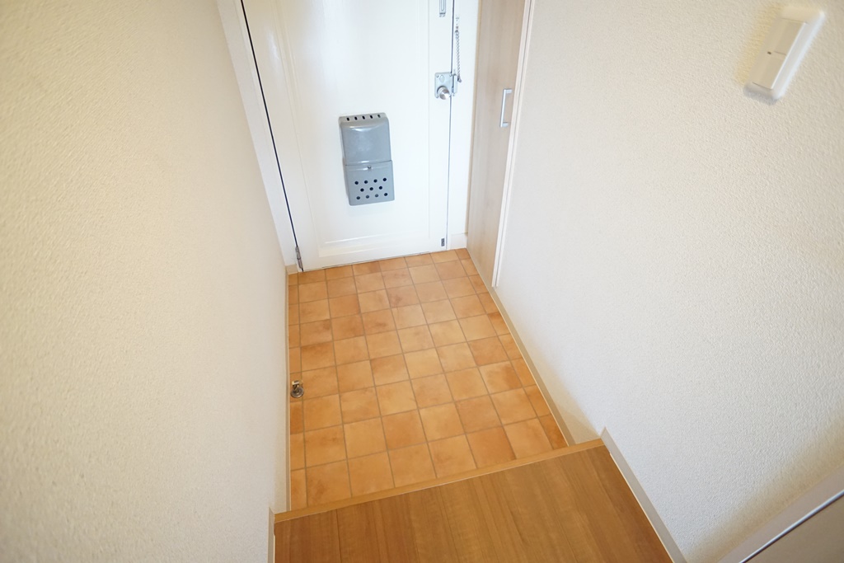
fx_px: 563
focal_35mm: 24
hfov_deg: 73.7
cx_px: 422
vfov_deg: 53.1
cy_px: 282
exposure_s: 1/160
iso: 3200
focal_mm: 16
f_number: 2.8
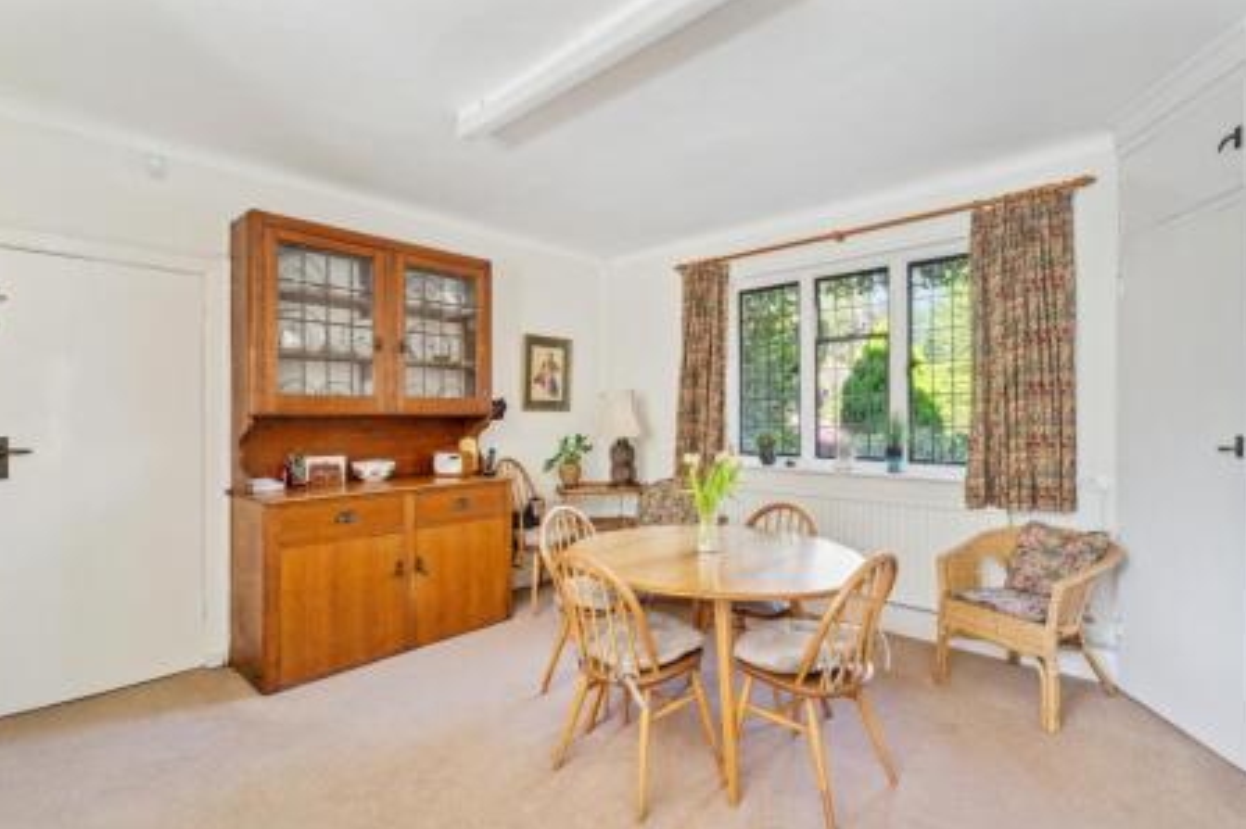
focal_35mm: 18
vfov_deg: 68.4
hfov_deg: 91.2
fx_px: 610
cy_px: 430
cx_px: 634
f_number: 8
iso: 100
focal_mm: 16.6
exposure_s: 1/5
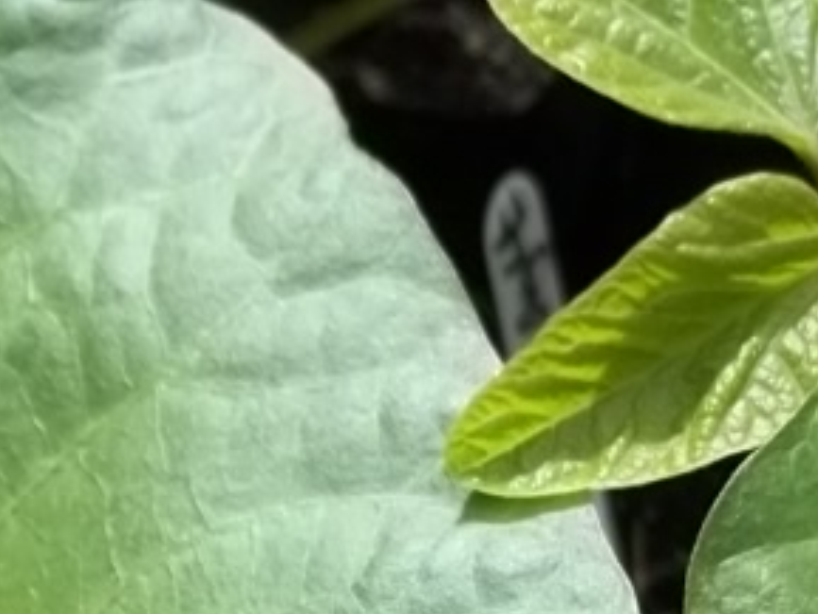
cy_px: 1355
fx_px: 3452
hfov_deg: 13.4
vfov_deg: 9.3
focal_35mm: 146
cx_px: 713
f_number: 8
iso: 64
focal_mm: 5.9
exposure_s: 1/100
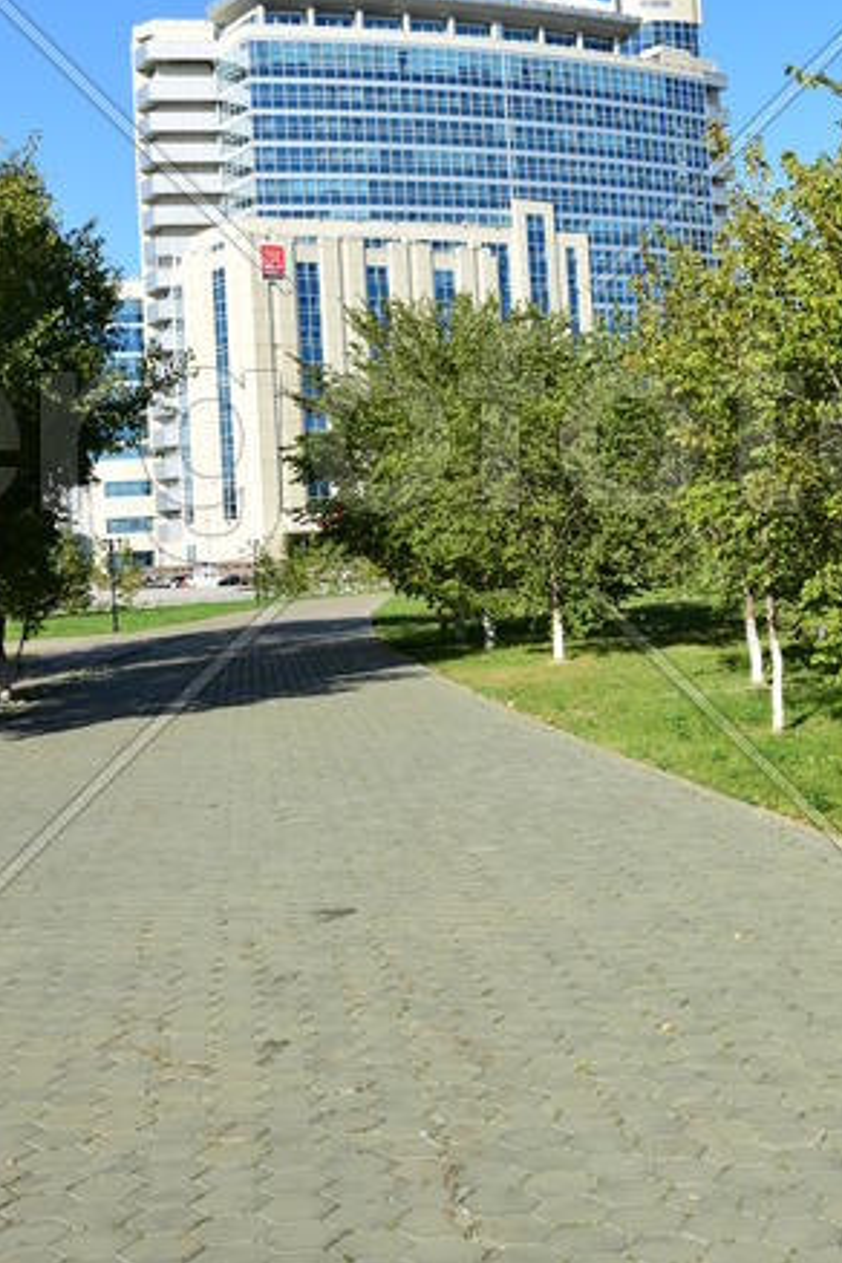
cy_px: 441
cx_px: 440
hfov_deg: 27.2
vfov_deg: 39.5
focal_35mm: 50
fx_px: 1742
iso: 100
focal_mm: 25
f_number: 9
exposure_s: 1/160
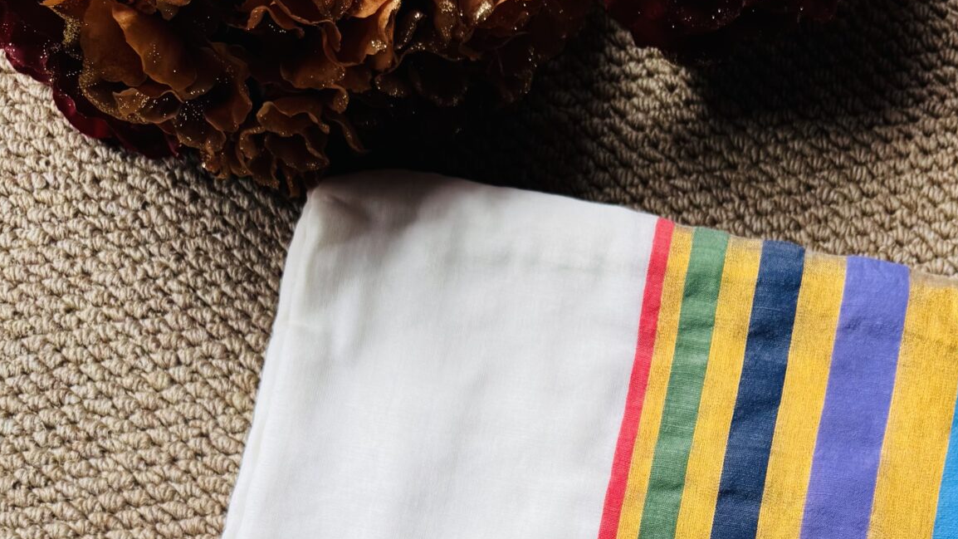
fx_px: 1473
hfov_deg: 35.2
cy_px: 759
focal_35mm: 58
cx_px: 731
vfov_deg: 18.8
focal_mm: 6.76
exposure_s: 1/385
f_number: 1.78
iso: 80
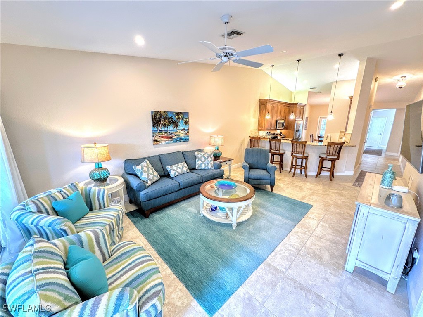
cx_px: 212
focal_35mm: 14
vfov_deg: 85.7
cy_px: 158
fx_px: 171
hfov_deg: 102.1
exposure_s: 1/120
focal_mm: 2.22
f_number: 2.2
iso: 320
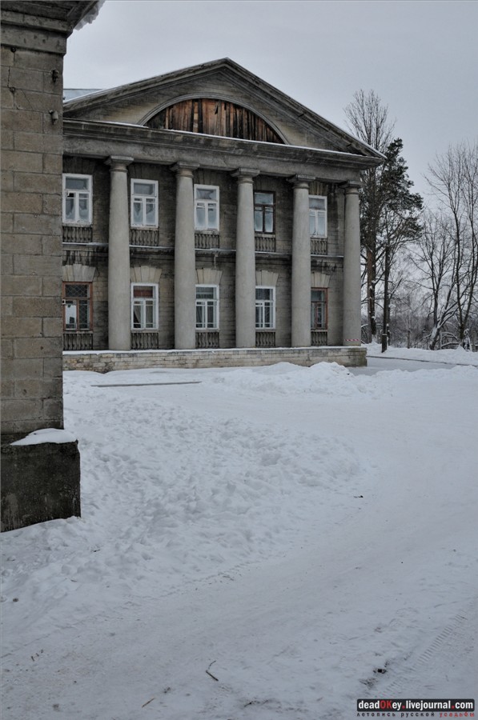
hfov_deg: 36.8
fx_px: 719
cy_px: 360
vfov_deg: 53.2
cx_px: 239
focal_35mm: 36
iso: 320
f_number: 9
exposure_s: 1/250
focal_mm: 24
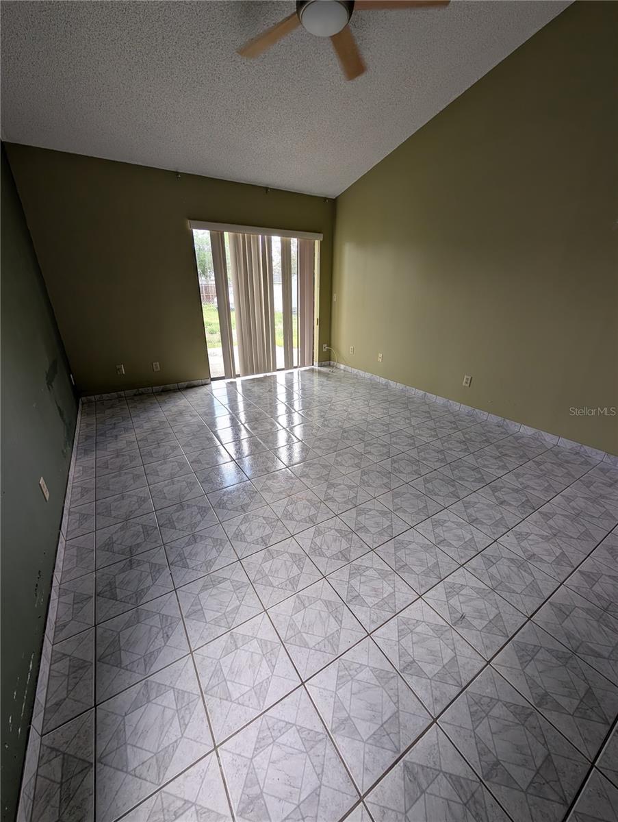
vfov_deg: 110.5
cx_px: 309
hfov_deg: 94.6
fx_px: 285
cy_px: 411
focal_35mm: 12
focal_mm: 2.02
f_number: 1.7
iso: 55
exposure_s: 1/169
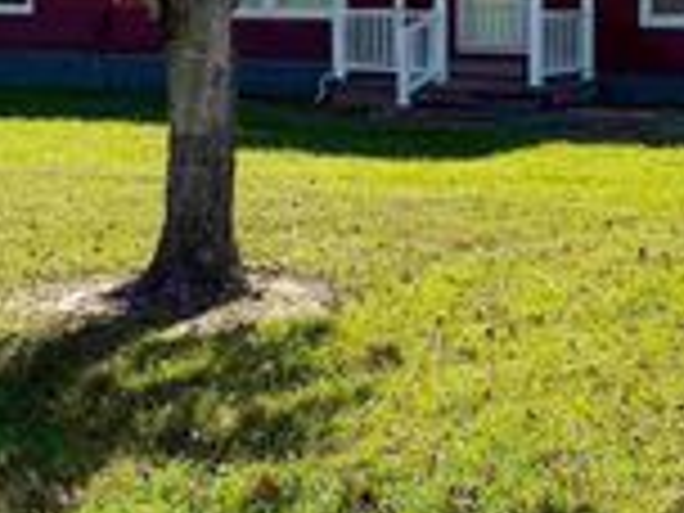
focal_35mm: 79
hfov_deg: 24.7
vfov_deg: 18.2
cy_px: 11
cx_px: 324
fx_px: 1561
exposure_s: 1/3759
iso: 100
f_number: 1.78
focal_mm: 6.76
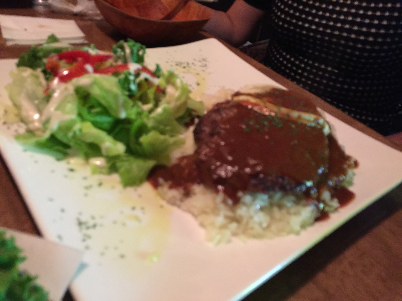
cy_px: 150
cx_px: 201
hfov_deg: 61.7
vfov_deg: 48.2
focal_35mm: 29
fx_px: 337
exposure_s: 1/4
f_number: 2.2
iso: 100
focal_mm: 4.15
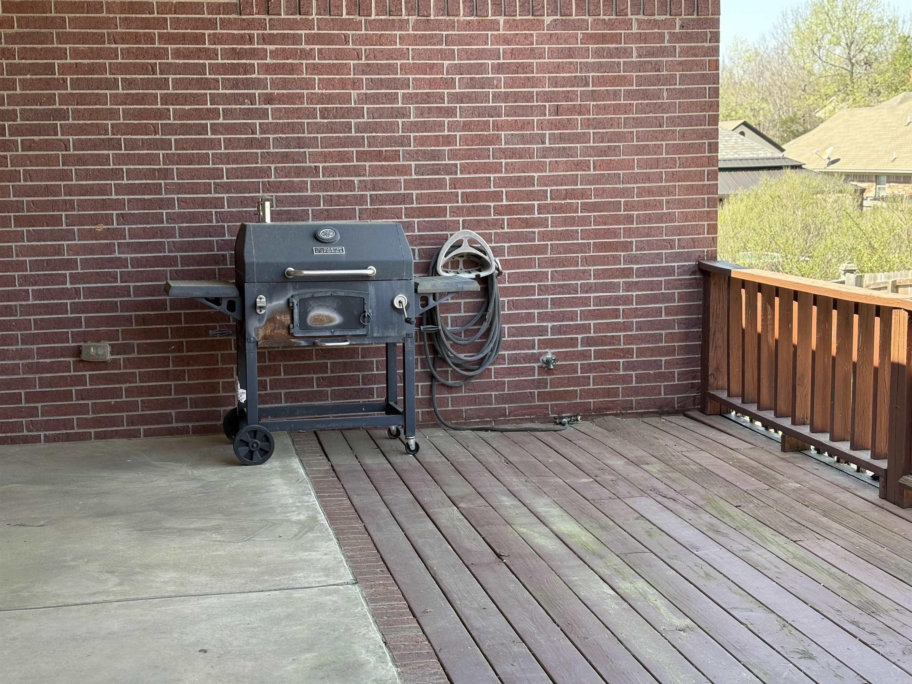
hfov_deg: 36.8
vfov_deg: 28.0
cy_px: 342
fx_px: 1370
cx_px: 456
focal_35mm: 52
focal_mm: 5.96
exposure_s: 1/236
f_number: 1.6
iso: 50
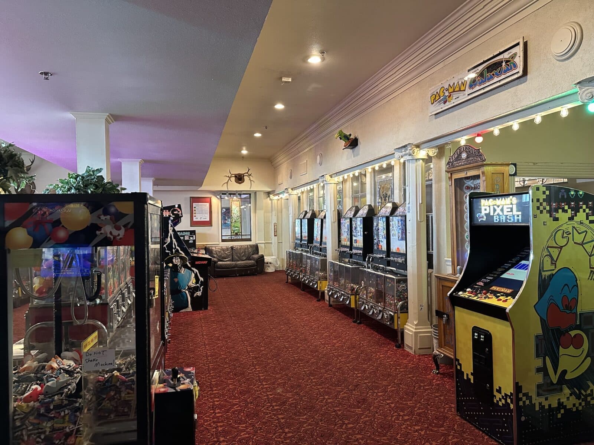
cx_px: 297
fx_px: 412
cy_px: 222
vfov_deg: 56.8
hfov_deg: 71.6
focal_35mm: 24
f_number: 1.78
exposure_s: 1/60
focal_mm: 6.86
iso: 640
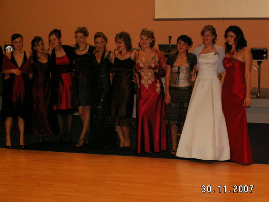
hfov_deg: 29.8
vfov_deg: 22.6
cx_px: 136
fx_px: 505
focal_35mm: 65
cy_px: 104
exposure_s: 1/40
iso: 160
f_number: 3.2
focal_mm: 10.41
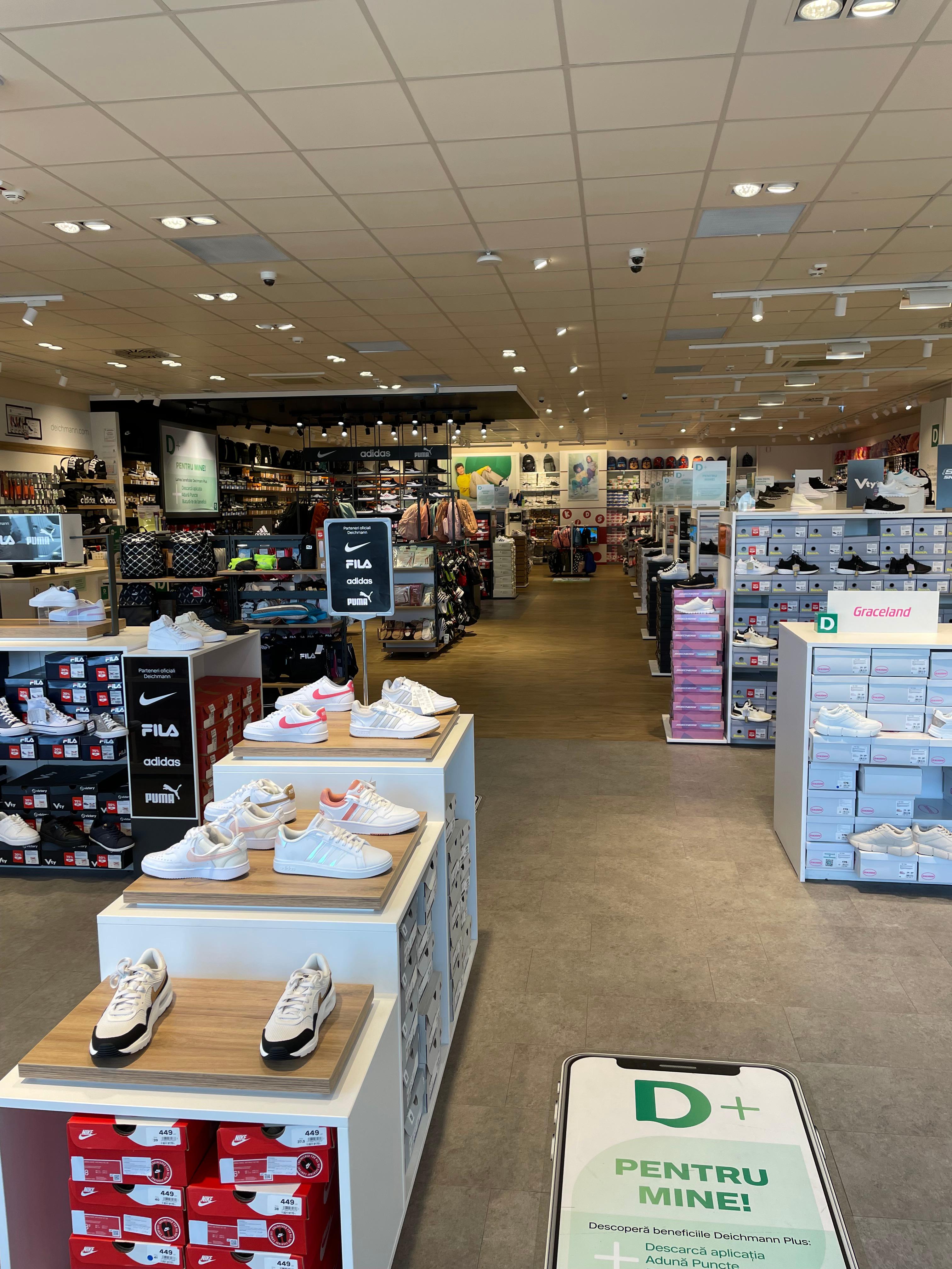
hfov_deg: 53.1
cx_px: 476
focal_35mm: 26
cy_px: 634
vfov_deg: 67.3
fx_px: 953
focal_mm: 4.2
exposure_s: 1/176
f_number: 1.6
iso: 32
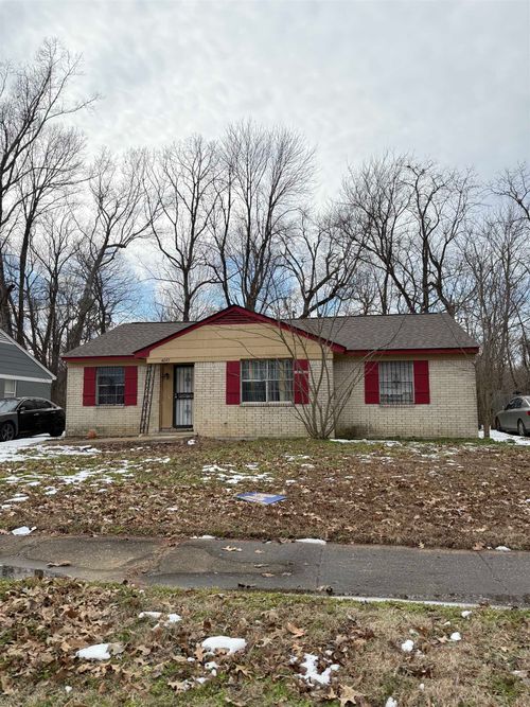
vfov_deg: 71.6
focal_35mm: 24
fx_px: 490
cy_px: 354
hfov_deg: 56.8
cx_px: 265
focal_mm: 6.76
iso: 100
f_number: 1.78
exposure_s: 1/2801
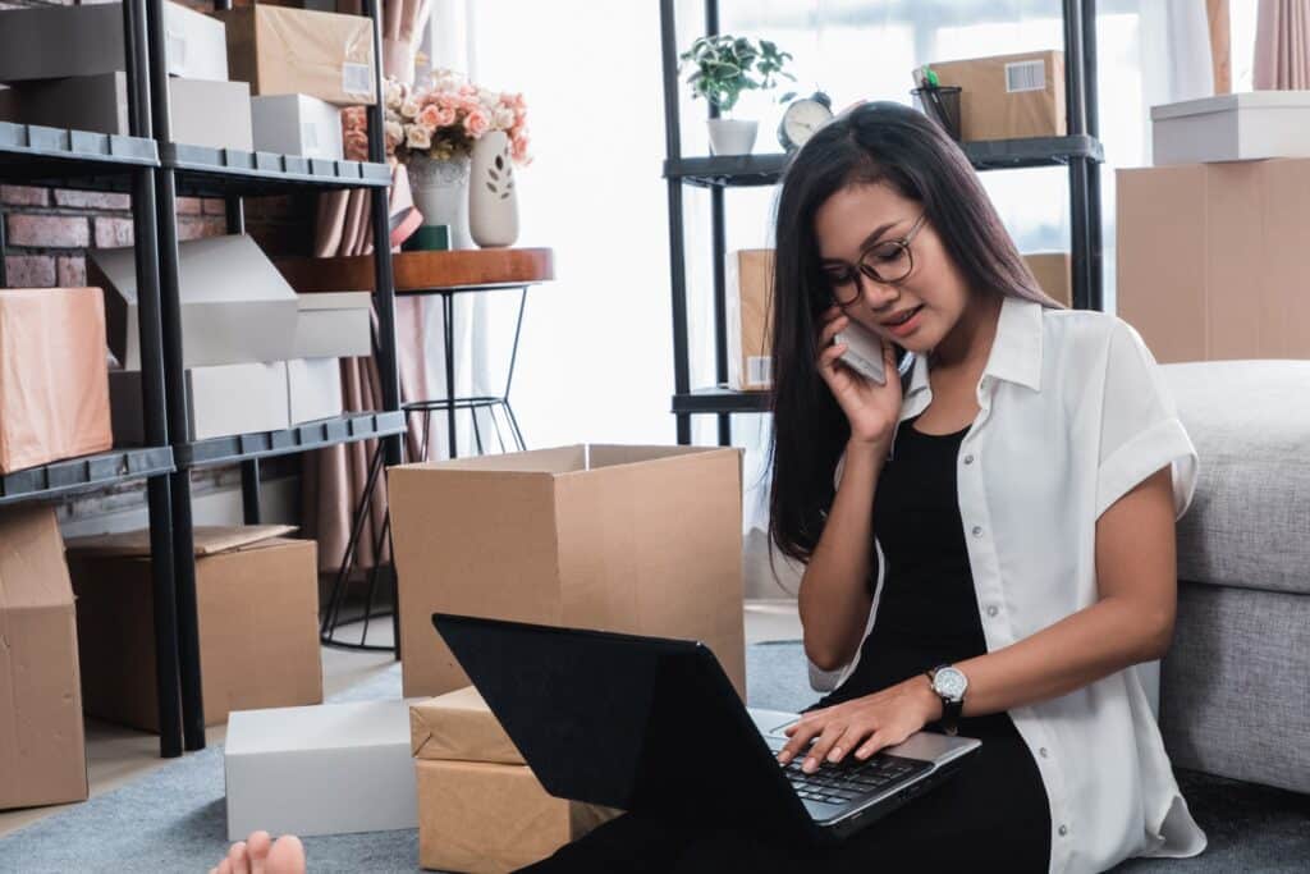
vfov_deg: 25.1
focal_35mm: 54
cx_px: 655
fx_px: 1965
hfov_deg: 36.9
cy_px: 437
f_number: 5.2
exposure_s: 1/60
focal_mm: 36.3
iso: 1250
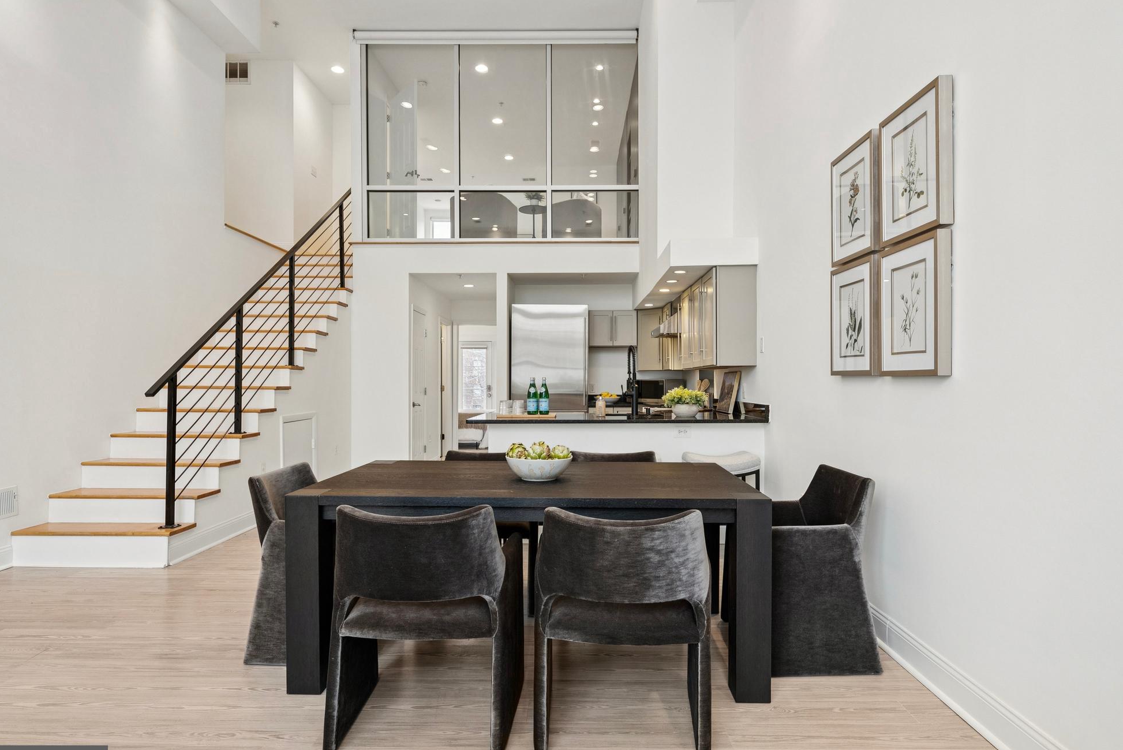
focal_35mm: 20
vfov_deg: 61.9
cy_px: 393
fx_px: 624
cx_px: 571
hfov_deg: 83.9
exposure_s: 1/40
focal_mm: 19
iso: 640
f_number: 7.1
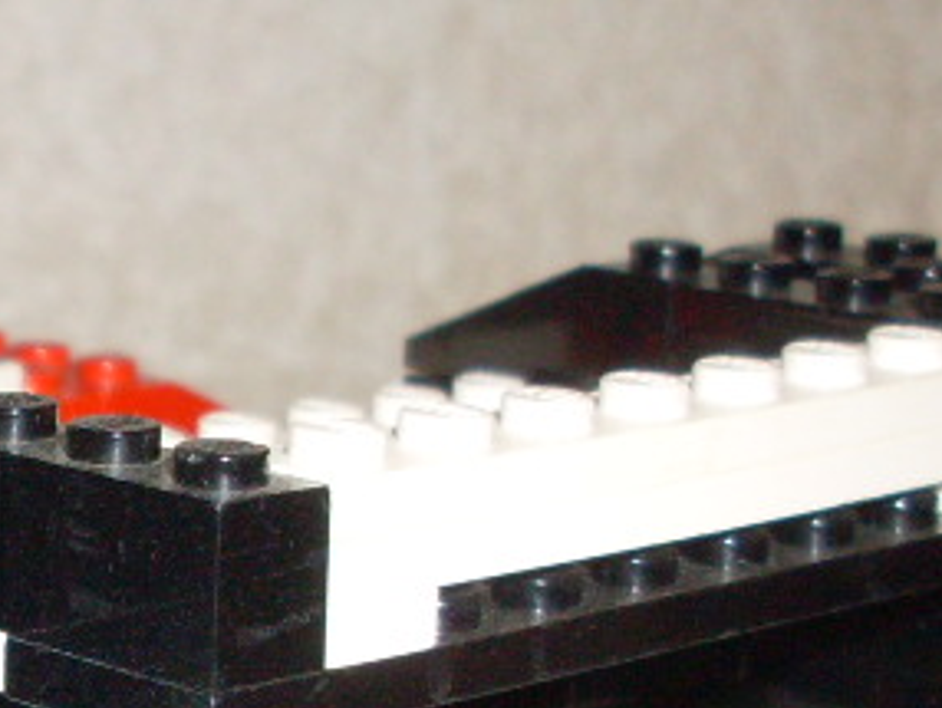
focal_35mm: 136
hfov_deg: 13.8
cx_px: -349
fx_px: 3704
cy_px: 655
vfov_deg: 10.8
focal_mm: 6.3
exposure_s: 1/45
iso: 100
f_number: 2.8
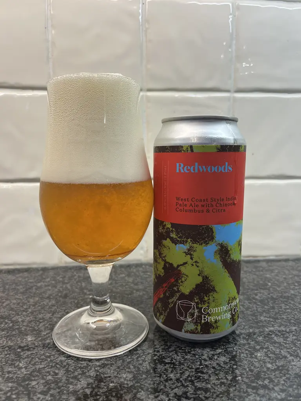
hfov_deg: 53.1
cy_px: 200
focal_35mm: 26
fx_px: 301
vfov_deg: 67.3
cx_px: 150
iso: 64
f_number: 1.6
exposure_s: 1/100
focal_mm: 5.1
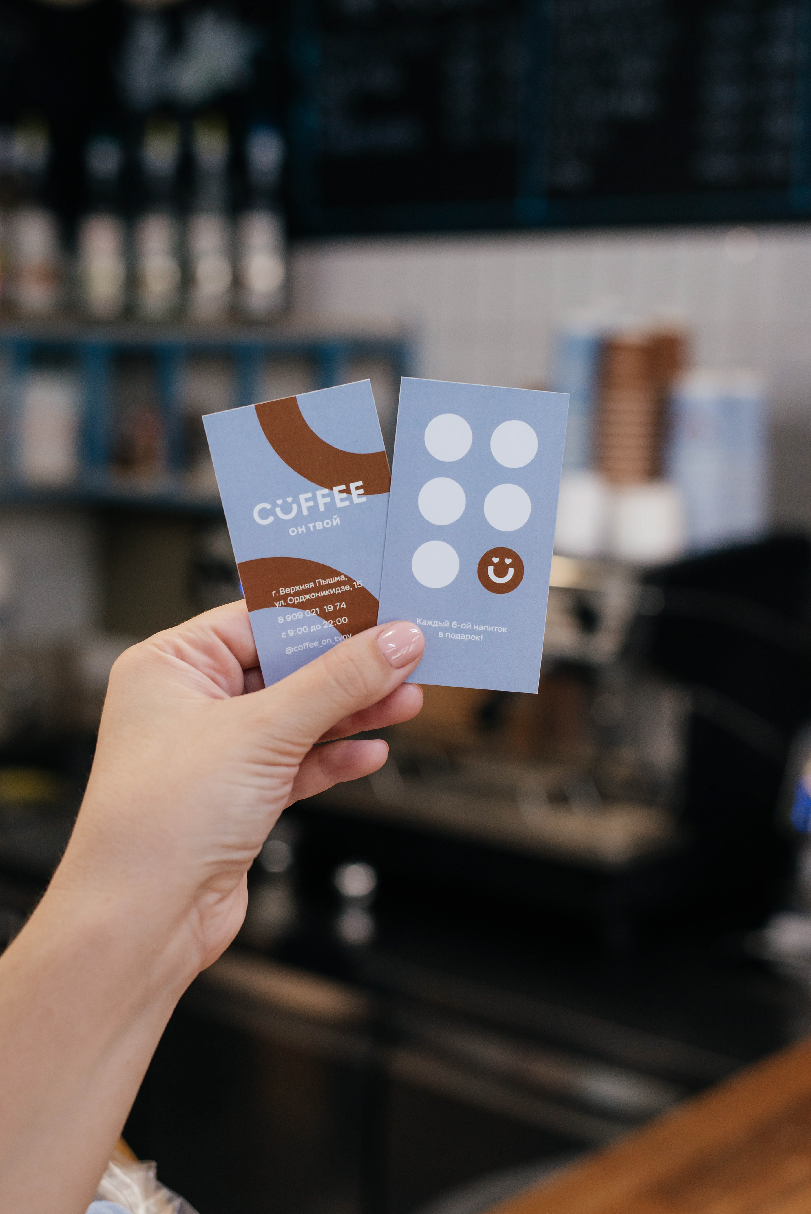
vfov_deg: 39.6
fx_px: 1688
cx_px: 406
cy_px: 607
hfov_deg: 27.0
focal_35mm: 50
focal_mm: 50
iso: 2000
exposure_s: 1/320
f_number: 4
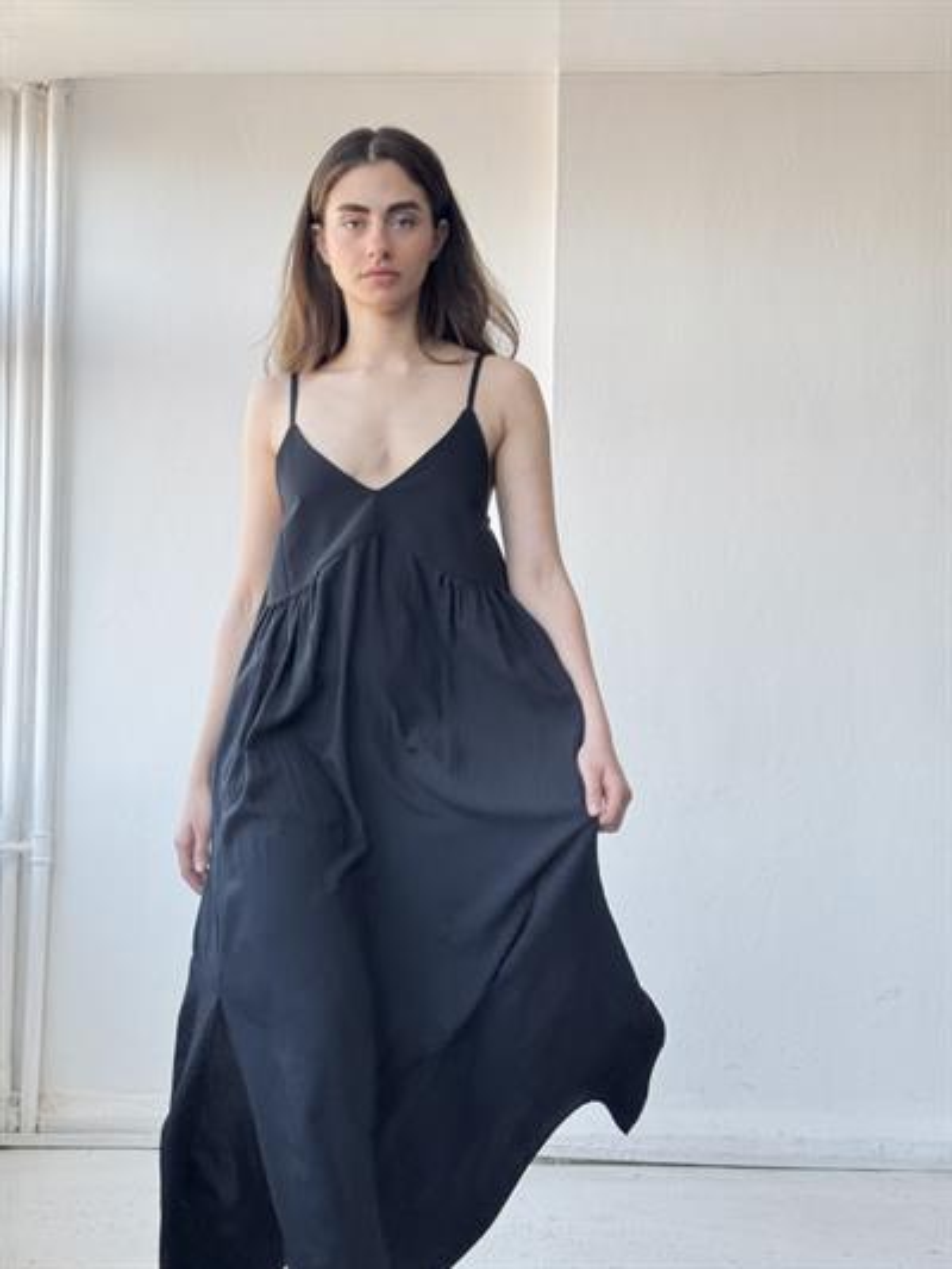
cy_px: 634
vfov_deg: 39.6
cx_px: 476
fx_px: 1759
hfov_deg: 30.3
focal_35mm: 48
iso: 64
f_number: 1.78
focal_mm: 6.76
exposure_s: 1/134
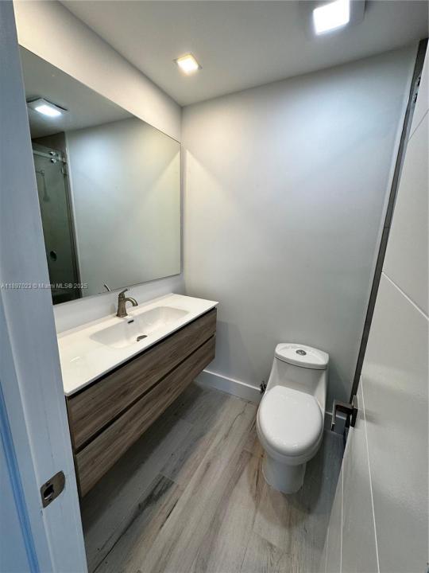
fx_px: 231
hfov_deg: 85.7
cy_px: 286
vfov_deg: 102.1
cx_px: 214
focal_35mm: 14
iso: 64
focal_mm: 2.22
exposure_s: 1/120
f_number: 2.2
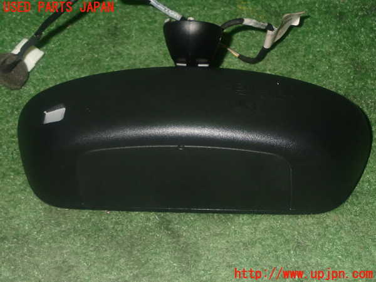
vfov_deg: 23.7
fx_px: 673
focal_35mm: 62
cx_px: 188
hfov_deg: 31.2
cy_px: 141
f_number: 10
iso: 800
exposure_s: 1/60
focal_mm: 11.09
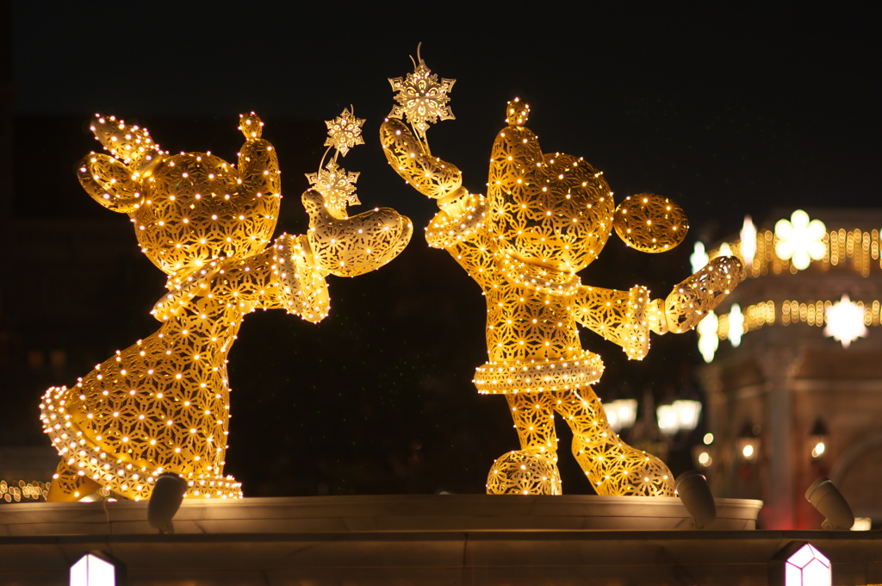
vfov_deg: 11.9
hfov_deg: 17.8
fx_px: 2814
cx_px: 441
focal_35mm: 115
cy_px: 293
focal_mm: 77
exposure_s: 1/90
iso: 560
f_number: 2
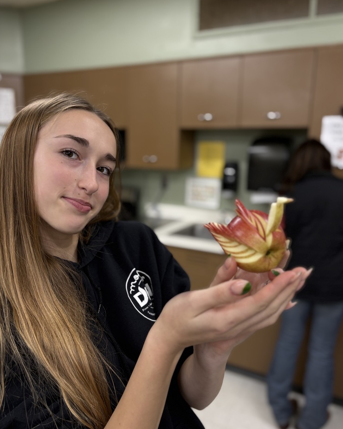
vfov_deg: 62.2
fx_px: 355
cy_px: 211
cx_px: 174
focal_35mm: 28
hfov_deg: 51.5
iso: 100
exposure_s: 1/75
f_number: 1.6
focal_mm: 5.96
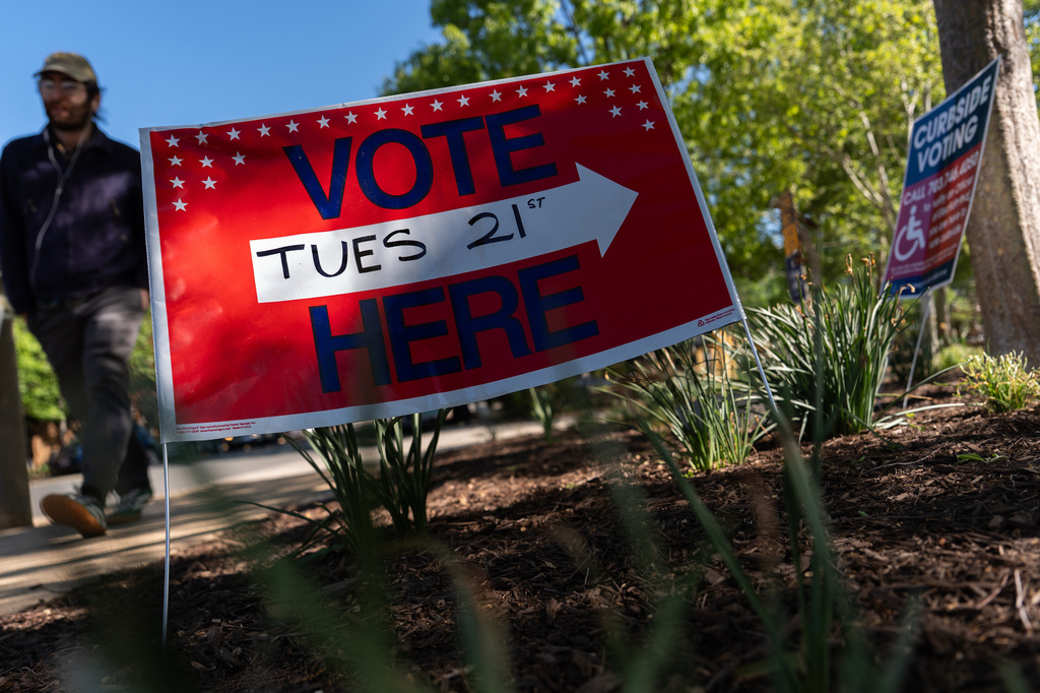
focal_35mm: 24
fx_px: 693
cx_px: 520
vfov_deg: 53.1
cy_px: 346
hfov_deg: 73.8
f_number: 2.8
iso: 125
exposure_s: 1/1250
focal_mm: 24
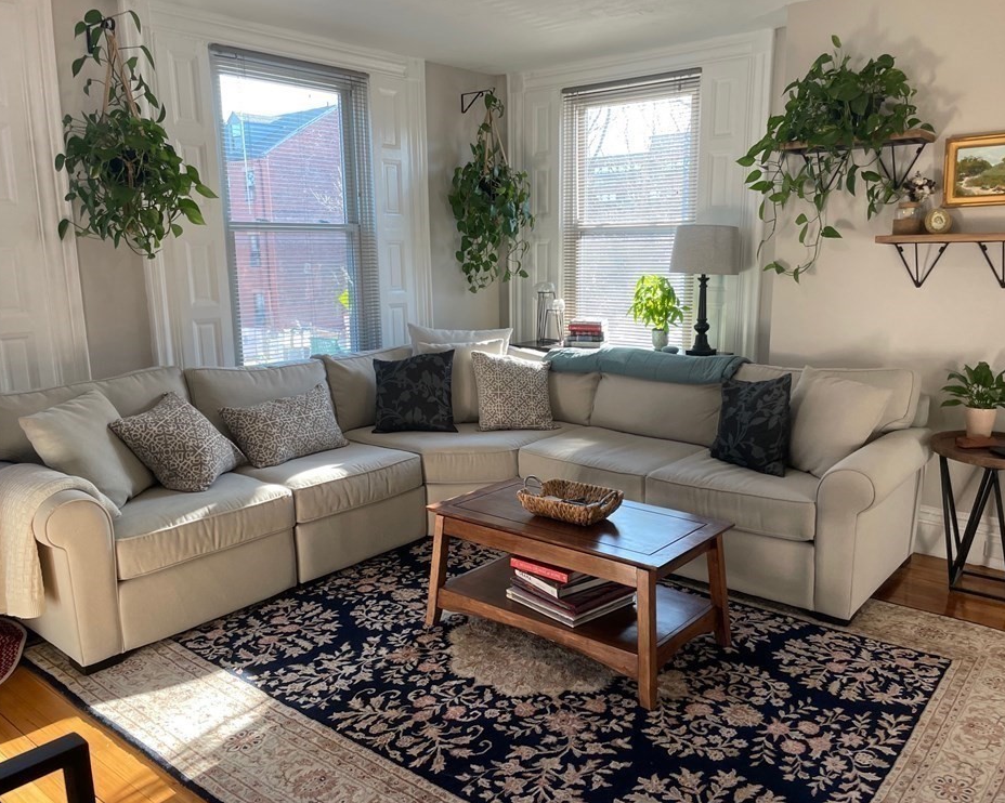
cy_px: 405
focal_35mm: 28
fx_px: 833
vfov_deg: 51.5
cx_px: 539
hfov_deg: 62.1
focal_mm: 4.2
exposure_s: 1/120
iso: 80
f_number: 1.6
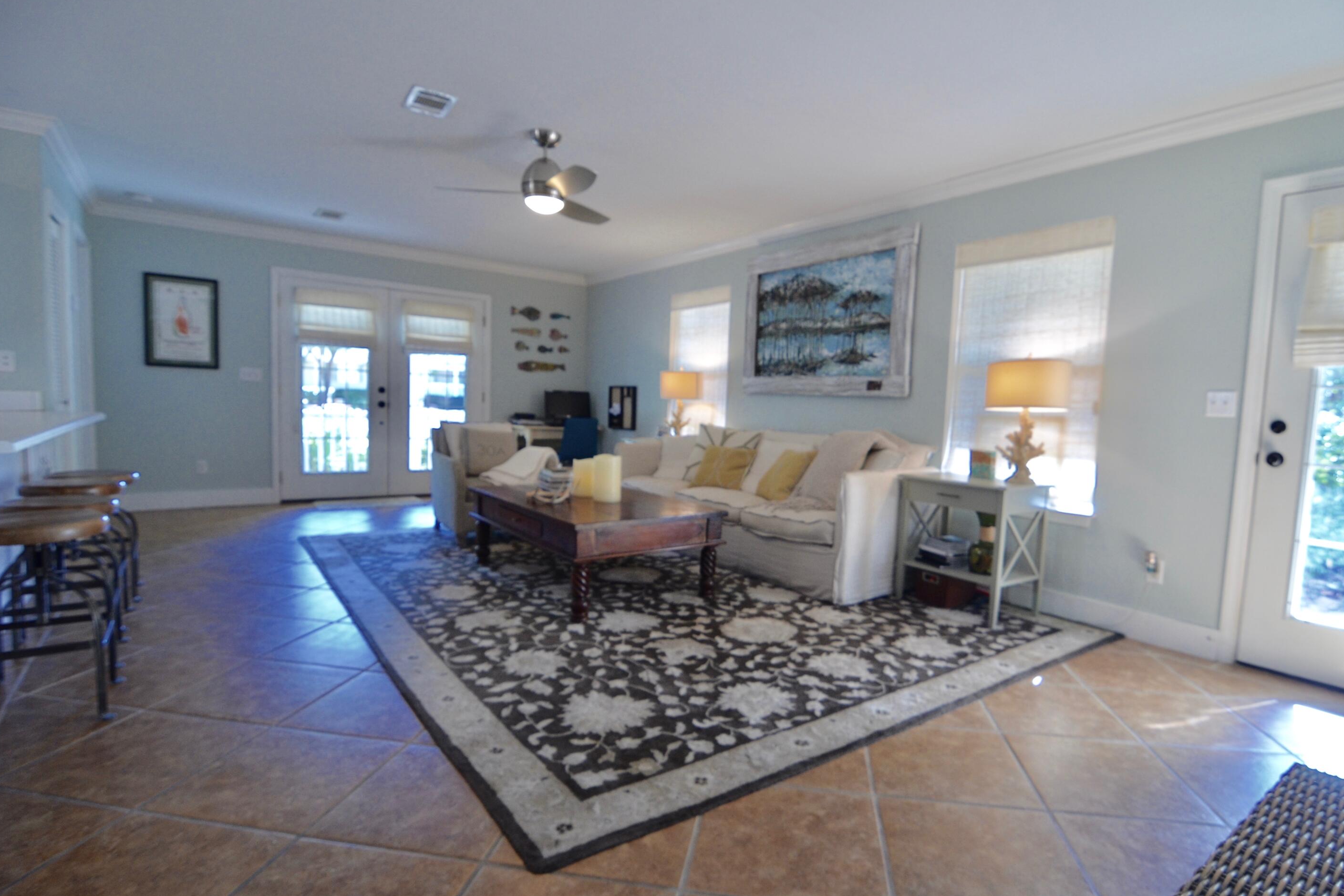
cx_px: 704
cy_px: 460
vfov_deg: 68.8
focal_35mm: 18
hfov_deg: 91.4
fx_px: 654
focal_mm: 11
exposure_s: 1/60
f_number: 4
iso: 500
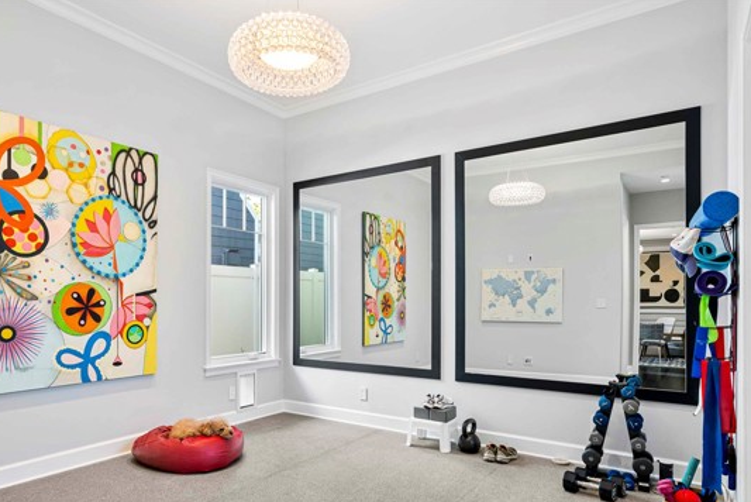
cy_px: 298
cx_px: 318
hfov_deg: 73.3
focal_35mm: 24
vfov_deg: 52.9
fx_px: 501
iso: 320
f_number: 9.5
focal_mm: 20
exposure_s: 1
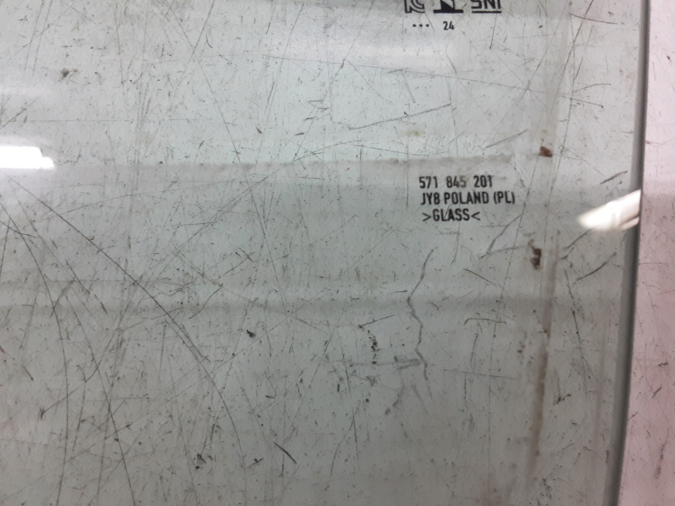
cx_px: 338
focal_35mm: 27
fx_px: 526
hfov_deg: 65.3
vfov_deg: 51.4
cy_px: 253
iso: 160
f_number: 1.9
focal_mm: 2.91
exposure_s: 1/50
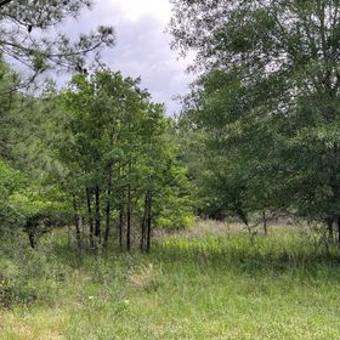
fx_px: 456
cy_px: 154
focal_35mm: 41
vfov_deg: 40.9
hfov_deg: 40.6
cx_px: 124
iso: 50
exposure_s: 1/597
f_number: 1.5
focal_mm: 5.7
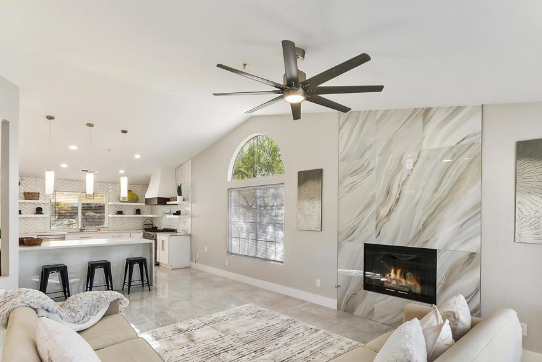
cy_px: 210
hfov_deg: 90.0
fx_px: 271
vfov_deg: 67.0
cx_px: 262
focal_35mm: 18
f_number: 10
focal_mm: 10
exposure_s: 1/30
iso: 400
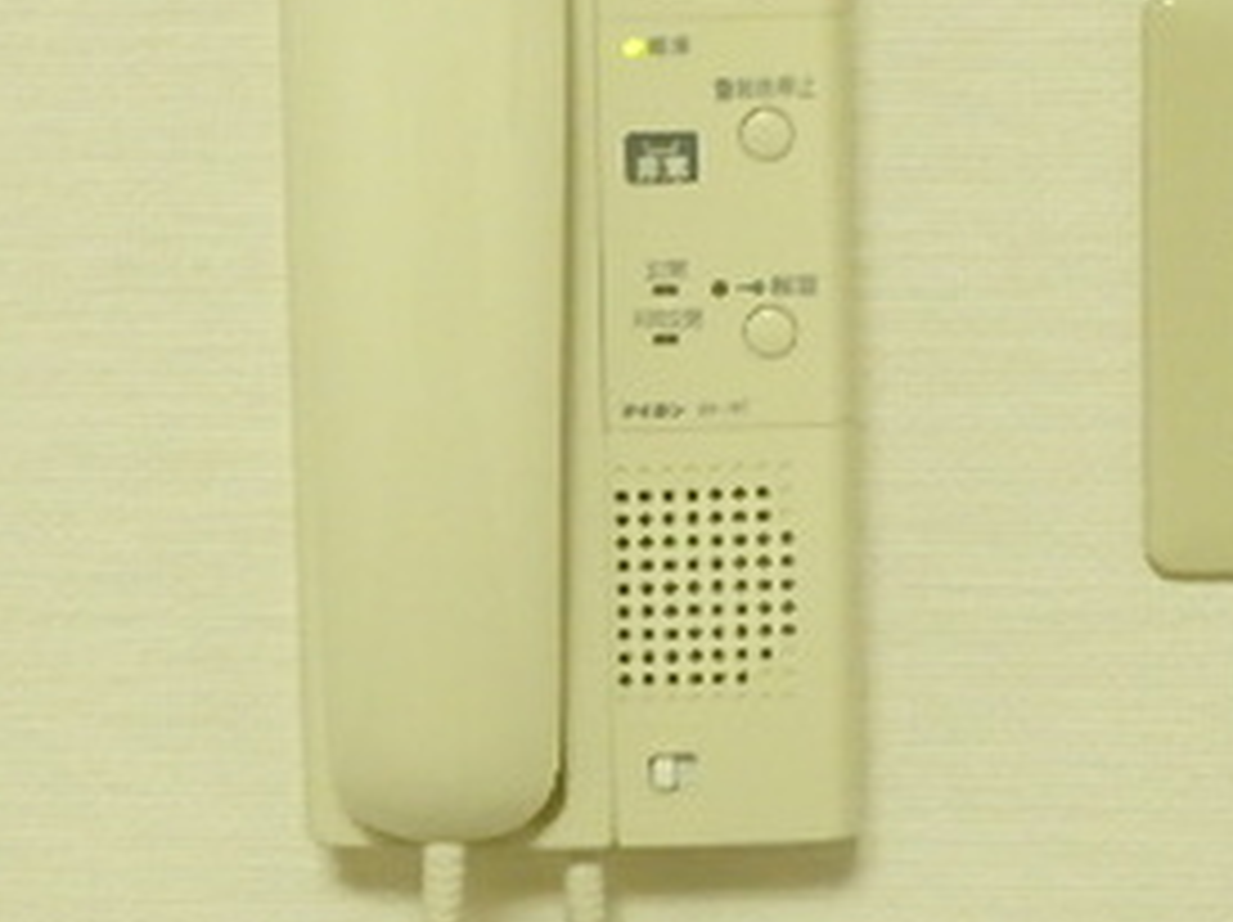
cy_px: 187
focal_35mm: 92
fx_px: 3274
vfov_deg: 15.9
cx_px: 590
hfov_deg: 21.3
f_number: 5
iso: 800
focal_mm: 6.4
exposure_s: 1/15
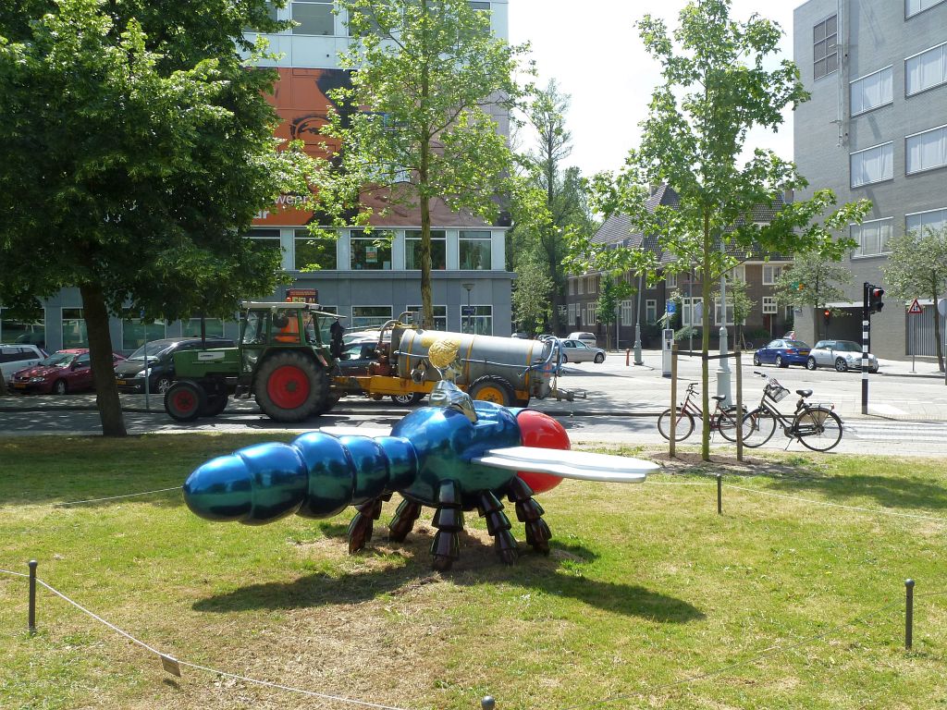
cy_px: 355
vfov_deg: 38.7
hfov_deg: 50.1
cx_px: 474
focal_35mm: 37
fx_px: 1012
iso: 80
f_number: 4
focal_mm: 6.1
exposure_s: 1/250
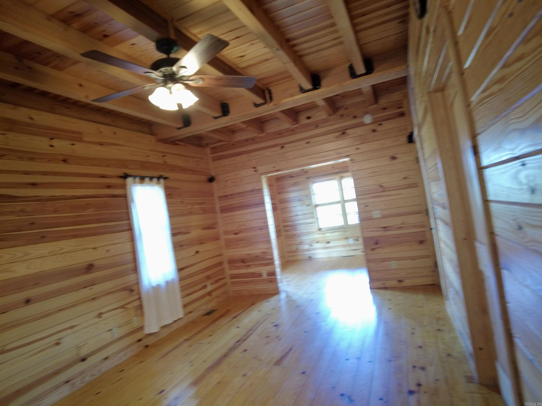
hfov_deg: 81.7
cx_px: 271
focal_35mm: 20
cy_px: 203
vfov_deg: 66.0
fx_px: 313
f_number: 1.8
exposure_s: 1/10
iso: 400
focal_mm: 4.4
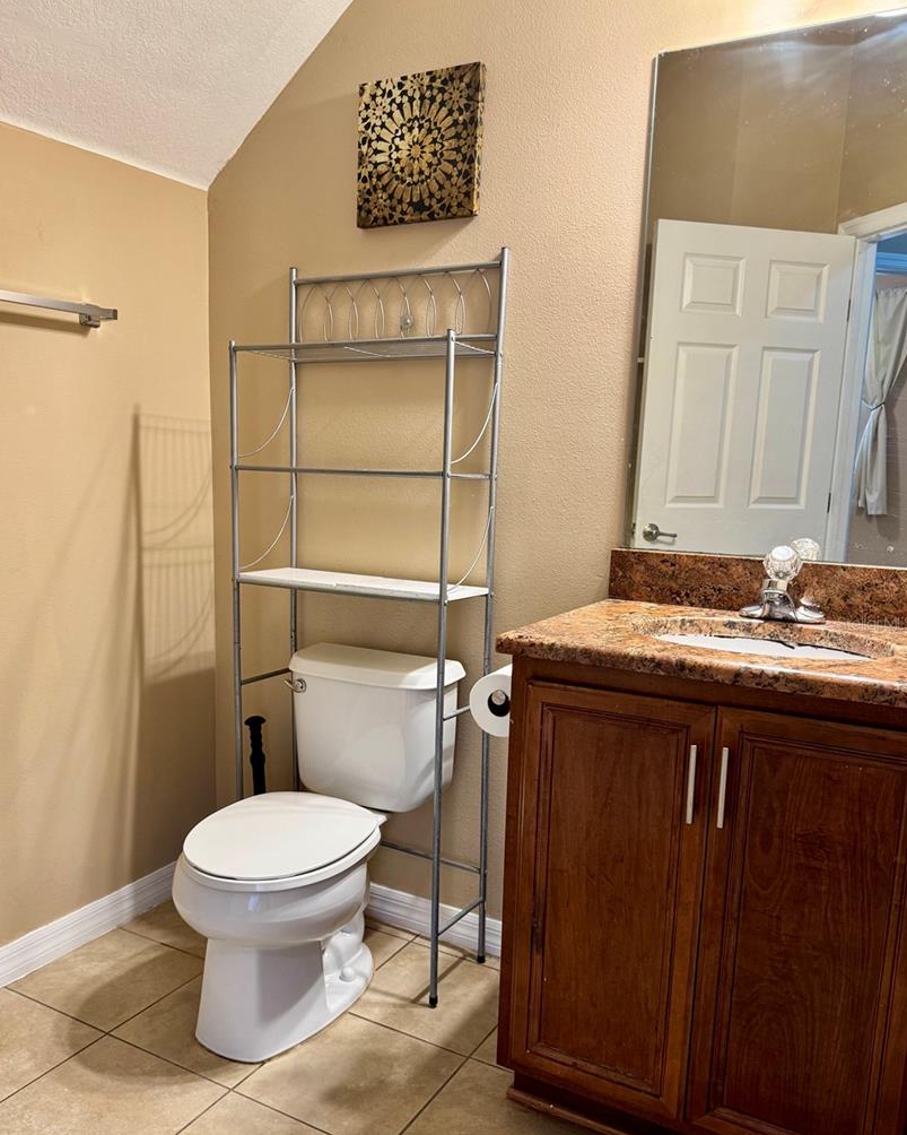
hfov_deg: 51.4
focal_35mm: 28
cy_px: 623
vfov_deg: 62.1
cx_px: 409
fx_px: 940
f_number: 1.78
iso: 200
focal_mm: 6.76
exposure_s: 1/60
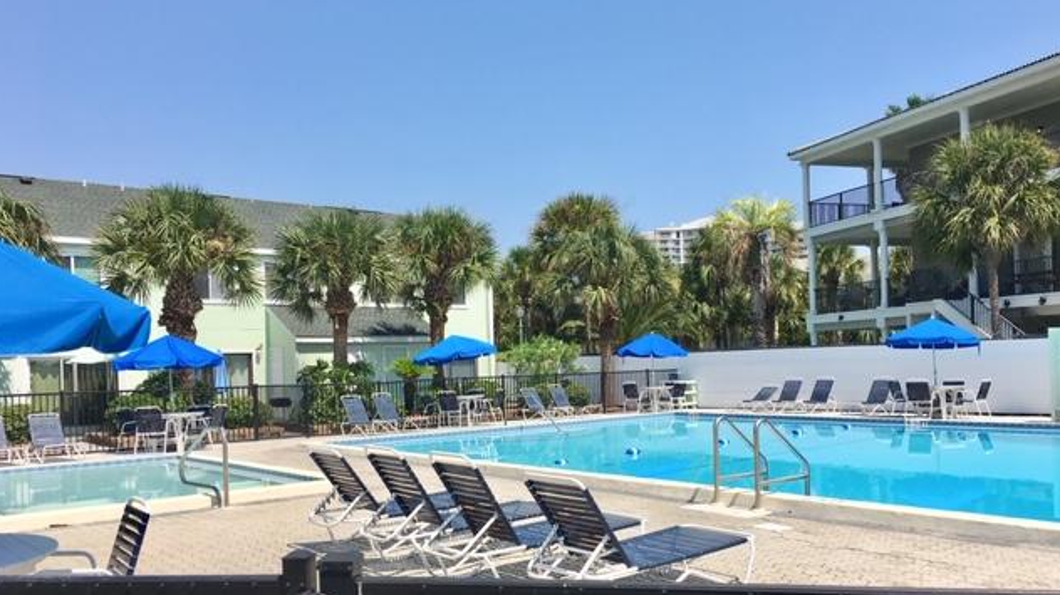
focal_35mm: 32
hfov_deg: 61.0
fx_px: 899
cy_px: 360
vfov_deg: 36.5
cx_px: 528
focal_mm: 4.15
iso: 25
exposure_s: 1/2262
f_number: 2.2
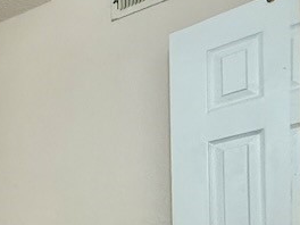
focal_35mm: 68
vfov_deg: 19.0
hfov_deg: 19.4
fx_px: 589
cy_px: 335
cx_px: -272
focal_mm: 2.22
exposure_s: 1/120
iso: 250
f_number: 2.2
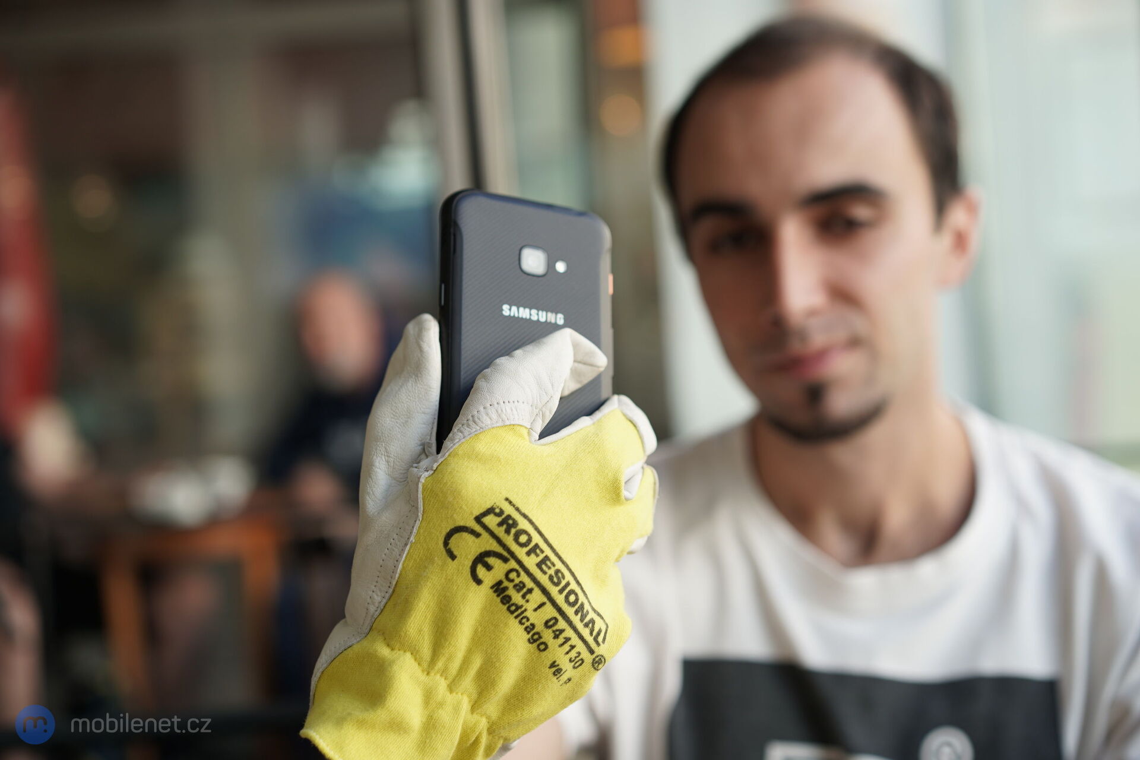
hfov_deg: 36.2
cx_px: 570
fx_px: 1742
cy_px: 380
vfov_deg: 24.6
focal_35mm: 55
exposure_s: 1/125
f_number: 3.2
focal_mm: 55
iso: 125
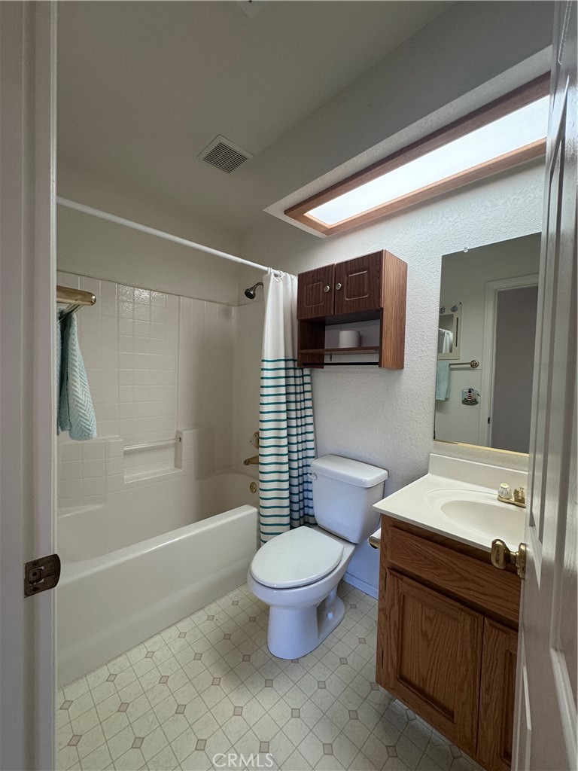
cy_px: 386
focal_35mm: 14
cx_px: 289
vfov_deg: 102.1
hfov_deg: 85.7
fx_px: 312
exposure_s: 1/70
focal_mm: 2.22
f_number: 2.2
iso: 200
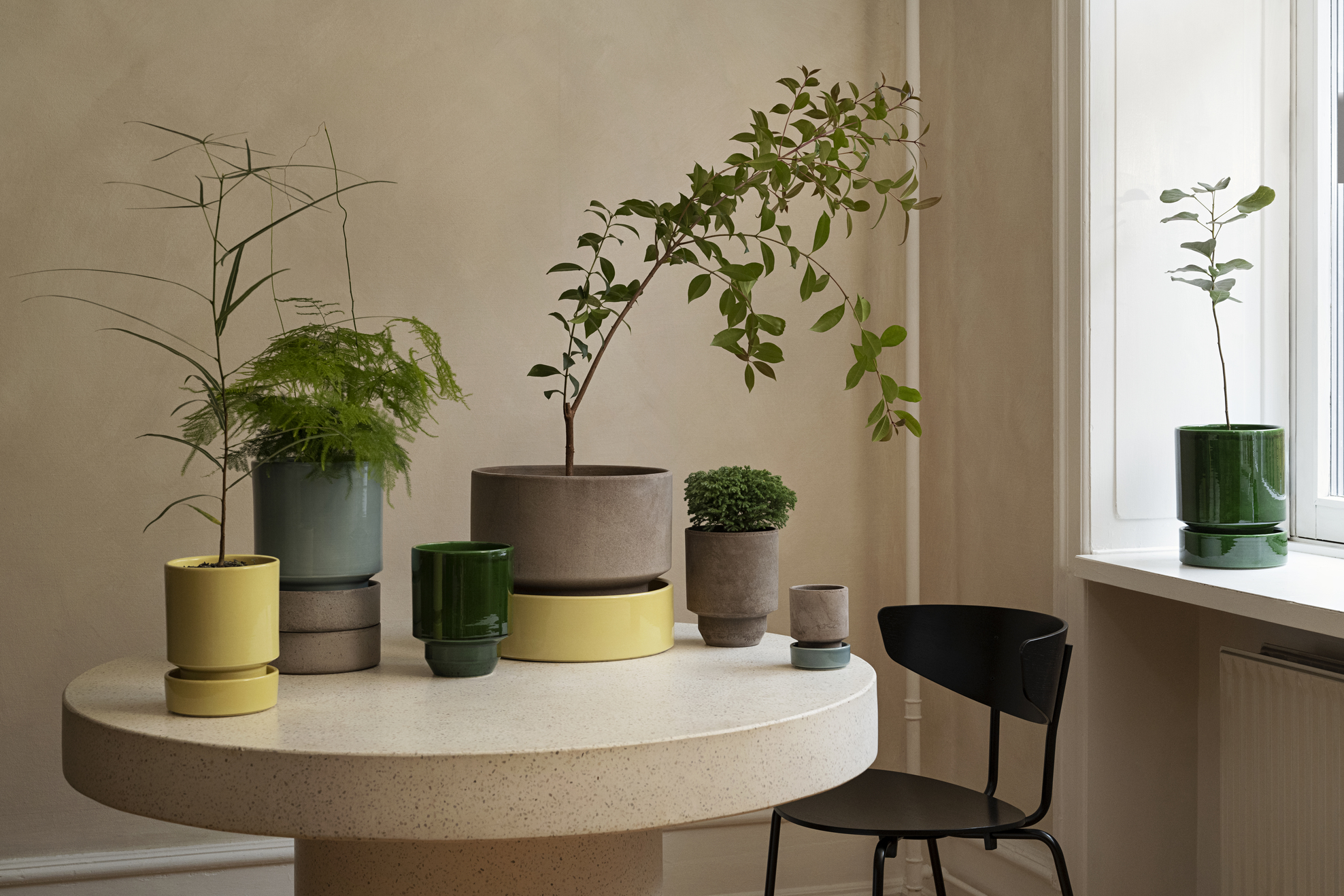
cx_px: 672
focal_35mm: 51
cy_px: 448
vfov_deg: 26.5
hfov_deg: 38.9
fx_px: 1904
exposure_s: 1/8
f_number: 8
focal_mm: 51
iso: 800
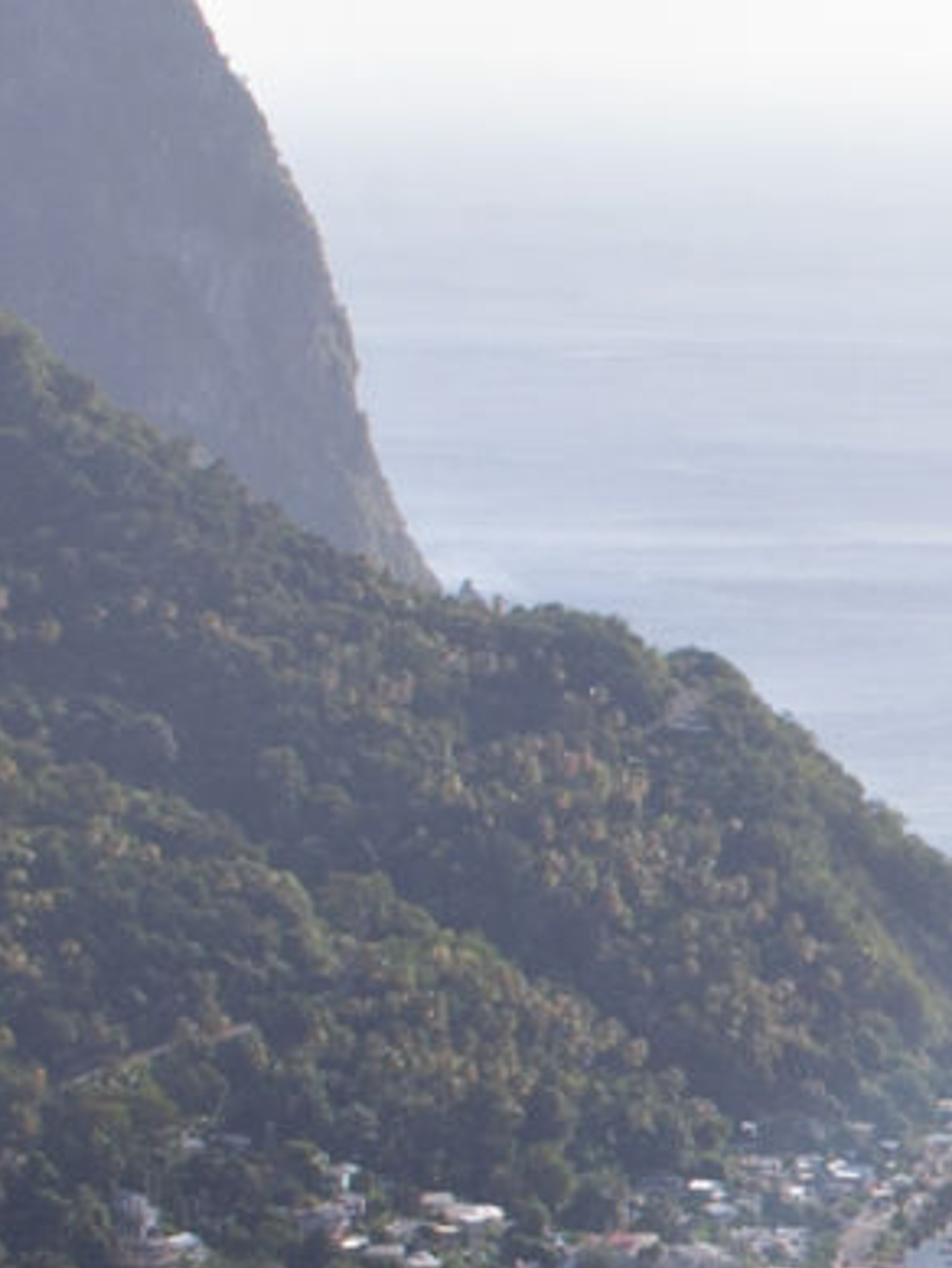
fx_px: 7652
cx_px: 1373
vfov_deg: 9.5
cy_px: 750
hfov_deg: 7.0
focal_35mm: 209
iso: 200
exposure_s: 1/400
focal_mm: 25
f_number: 10
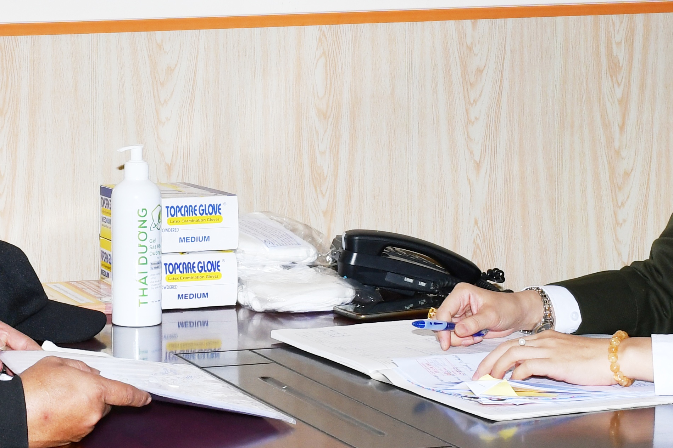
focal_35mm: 132
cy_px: 81
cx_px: 221
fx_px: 2467
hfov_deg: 15.5
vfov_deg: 10.4
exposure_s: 1/200
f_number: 9
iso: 250
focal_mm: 30
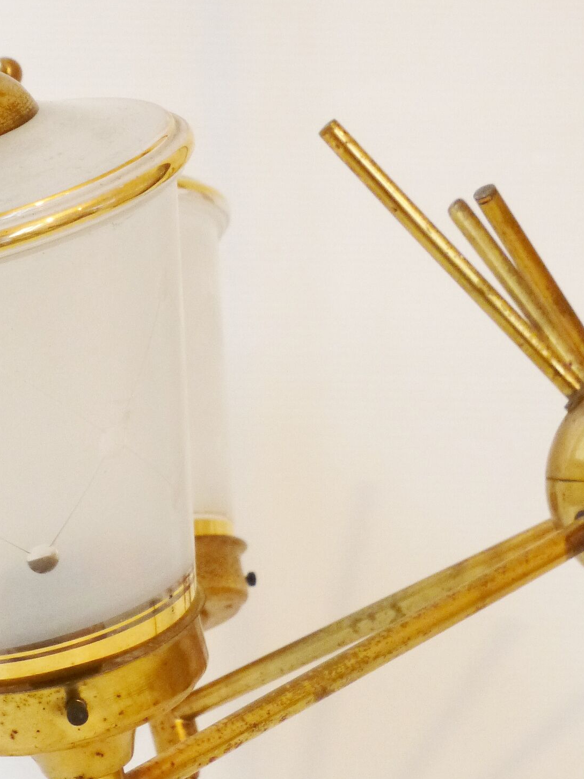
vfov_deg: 11.0
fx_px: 4050
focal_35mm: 180
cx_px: 144
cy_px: 501
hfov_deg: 8.2
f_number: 5.3
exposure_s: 1/80
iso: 320
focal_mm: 18.2
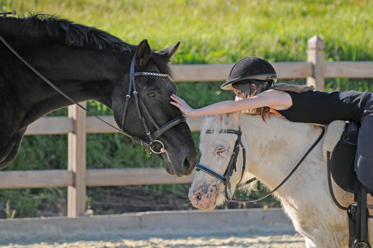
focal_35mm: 450
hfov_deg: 4.6
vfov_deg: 3.0
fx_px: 4657
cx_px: 186
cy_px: 124
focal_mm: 300
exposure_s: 1/320
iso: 200
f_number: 5.6
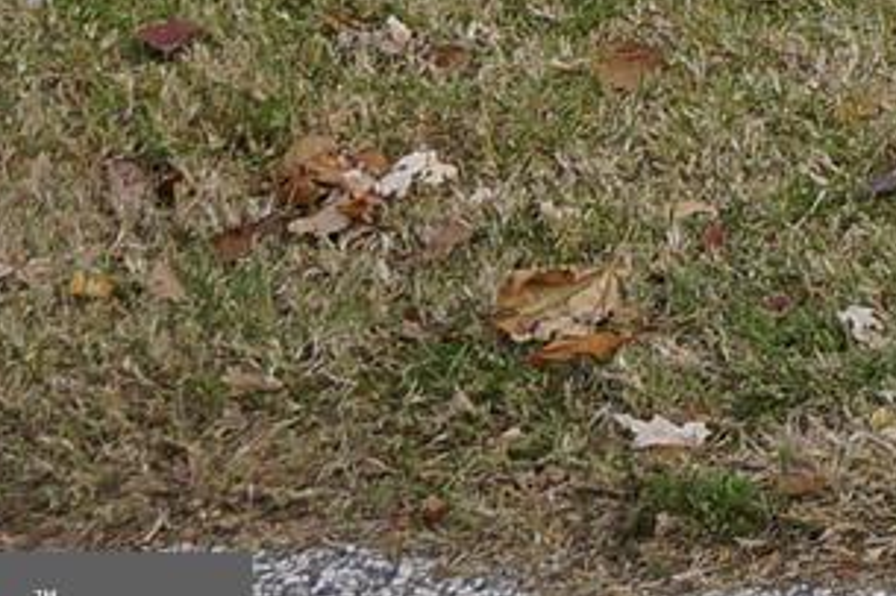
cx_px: 2612
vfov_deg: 6.2
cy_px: -1232
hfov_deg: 8.6
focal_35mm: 201
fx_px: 5000
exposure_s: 1/640
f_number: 5
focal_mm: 20
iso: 200
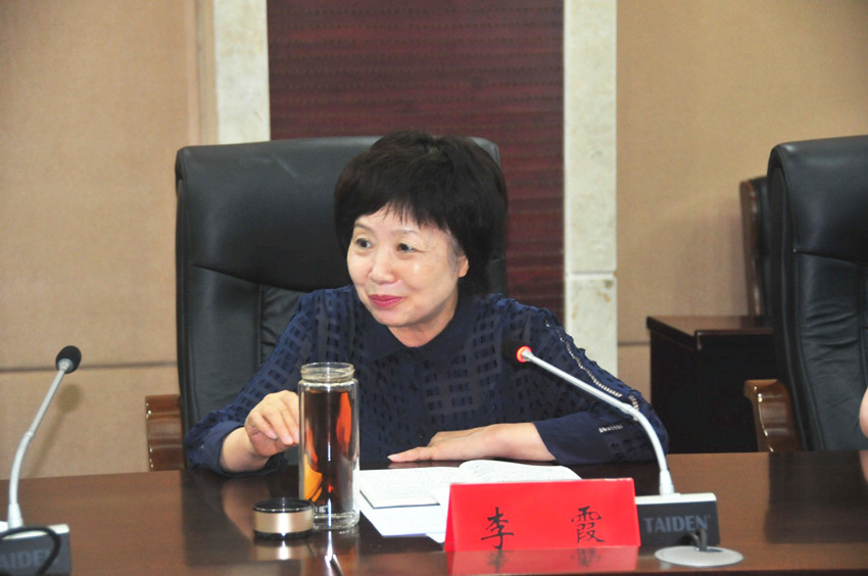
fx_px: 2528
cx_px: 434
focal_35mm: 105
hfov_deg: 19.5
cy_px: 288
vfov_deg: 13.0
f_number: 5
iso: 1000
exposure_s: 1/60
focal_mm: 70
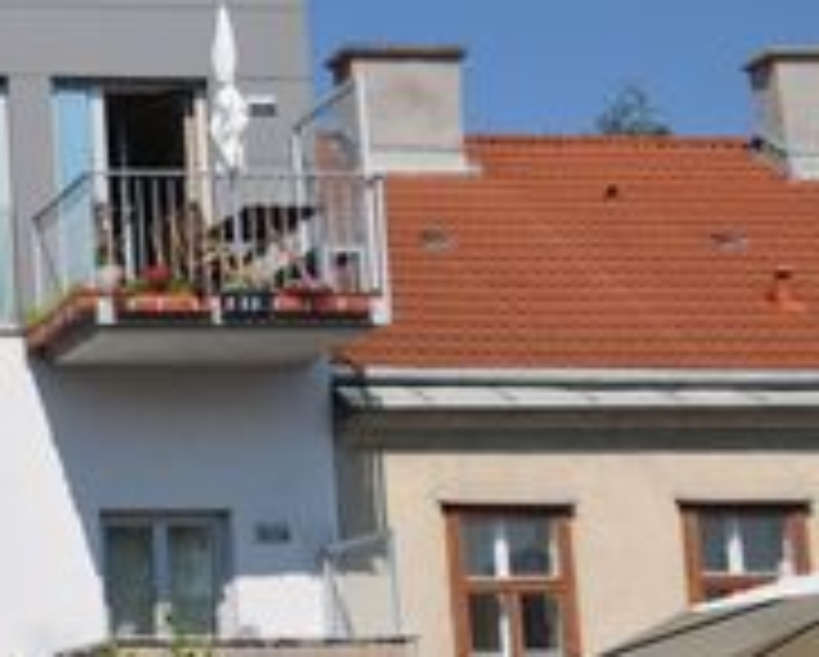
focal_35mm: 102
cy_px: 430
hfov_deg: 16.7
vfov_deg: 15.1
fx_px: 2475
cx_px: -495
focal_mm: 22
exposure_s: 1/400
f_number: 10
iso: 200
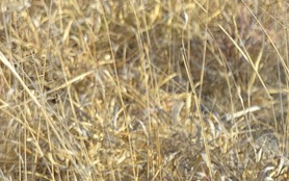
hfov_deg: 2.2
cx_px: -507
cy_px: -143
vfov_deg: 1.4
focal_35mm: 968
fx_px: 7627
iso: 400
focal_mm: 165
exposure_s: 1/640
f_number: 7.1
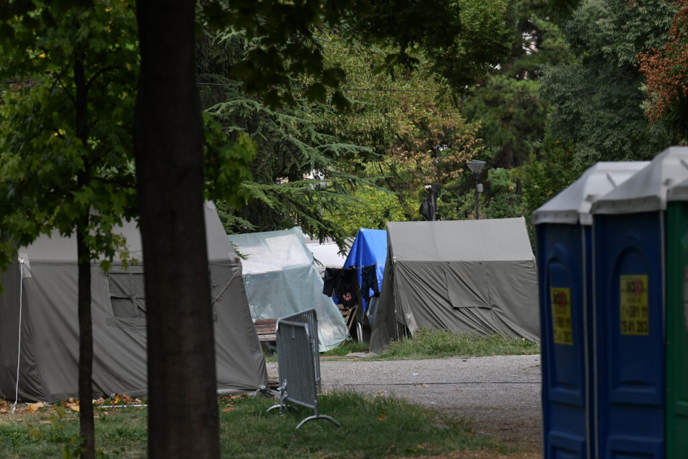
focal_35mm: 160
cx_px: 344
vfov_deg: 8.6
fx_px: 3058
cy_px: 230
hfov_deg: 12.8
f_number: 5.6
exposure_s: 1/1000
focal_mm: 160
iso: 320
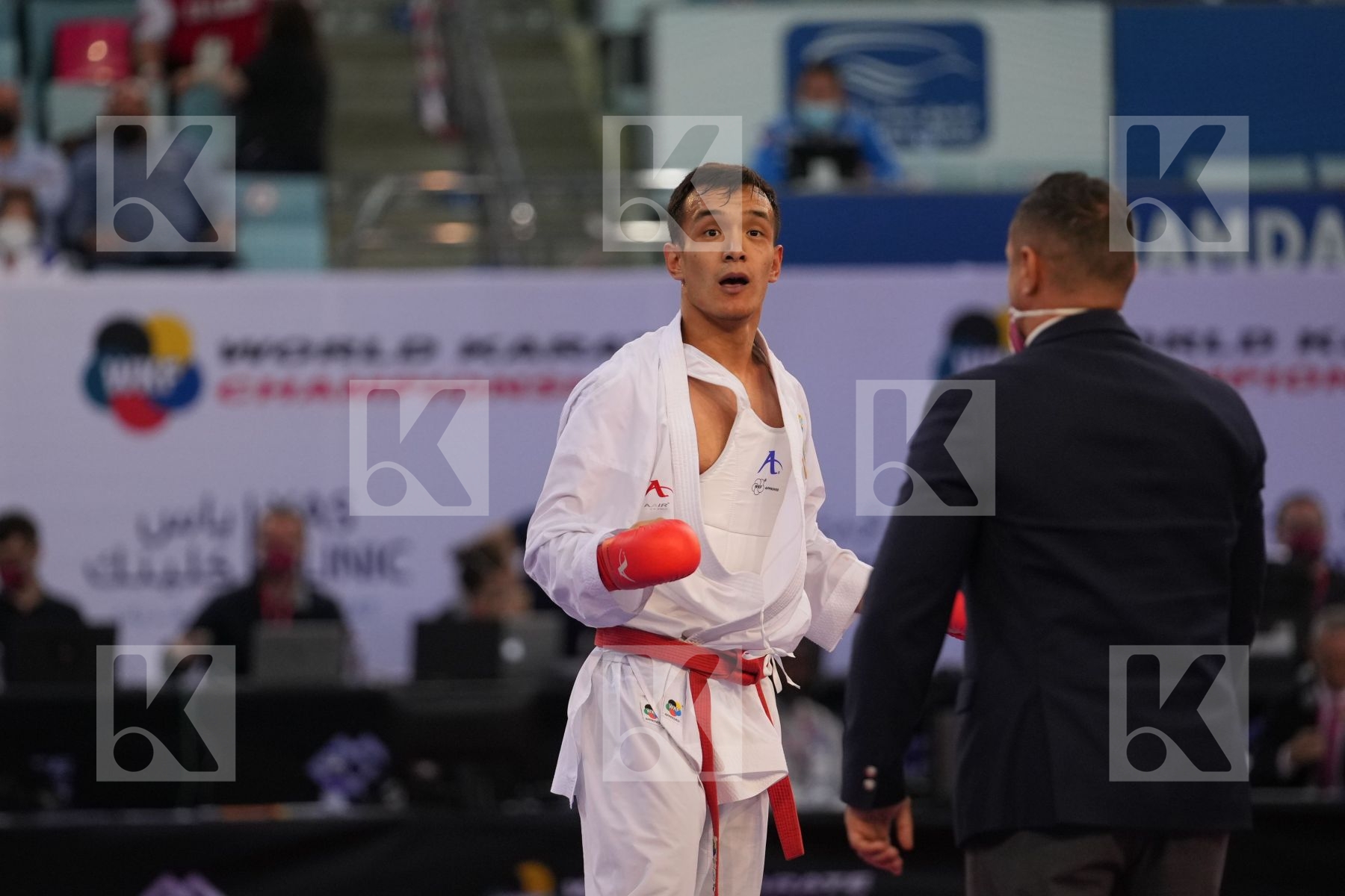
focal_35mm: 292
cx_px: 672
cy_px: 448
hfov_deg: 7.1
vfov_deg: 4.7
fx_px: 10909
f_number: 2.8
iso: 1600
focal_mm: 195
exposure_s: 1/1000
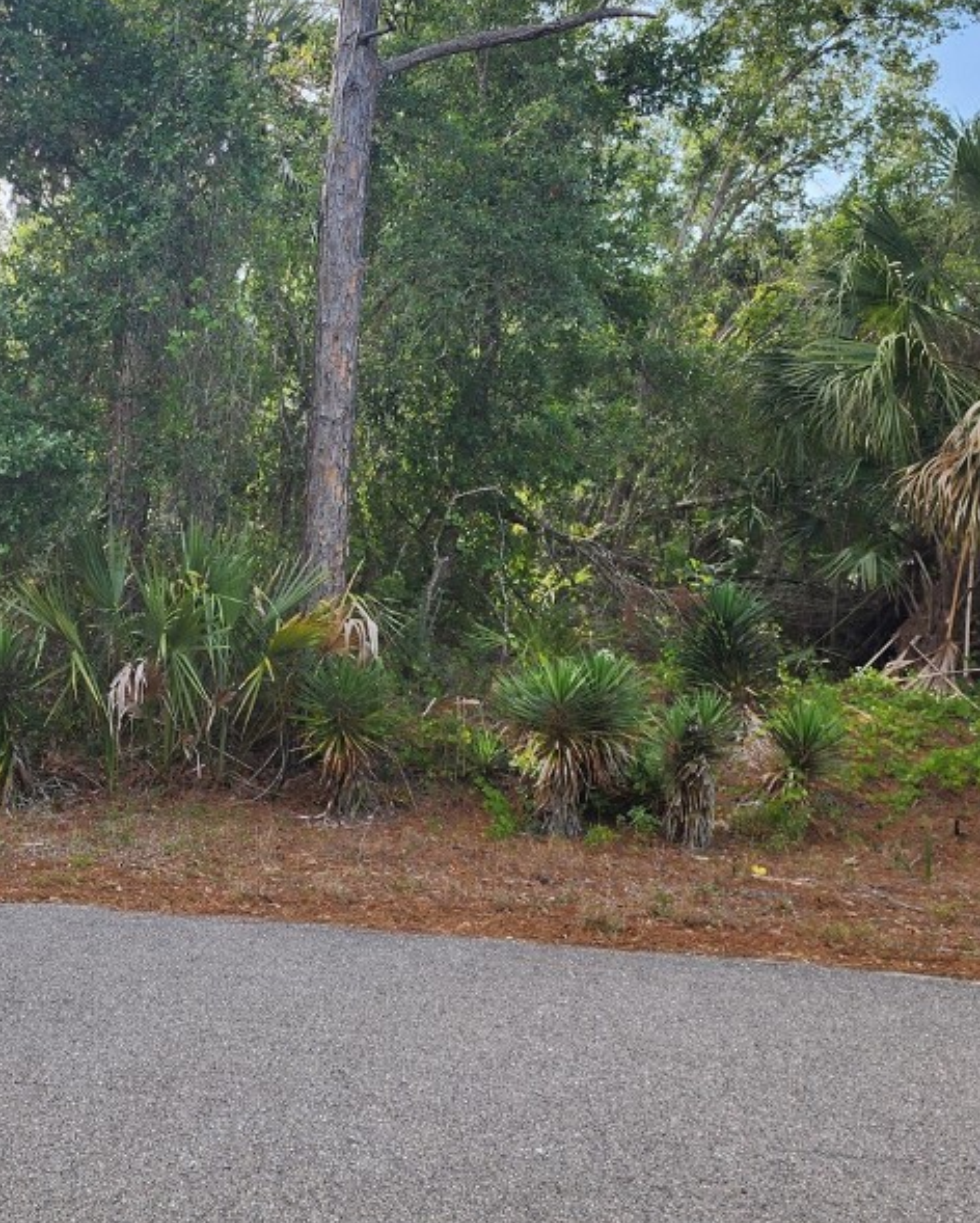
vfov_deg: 46.5
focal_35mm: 39
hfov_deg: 38.0
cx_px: 351
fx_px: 1412
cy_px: 478
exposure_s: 1/300
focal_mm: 6.4
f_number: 1.8
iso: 12
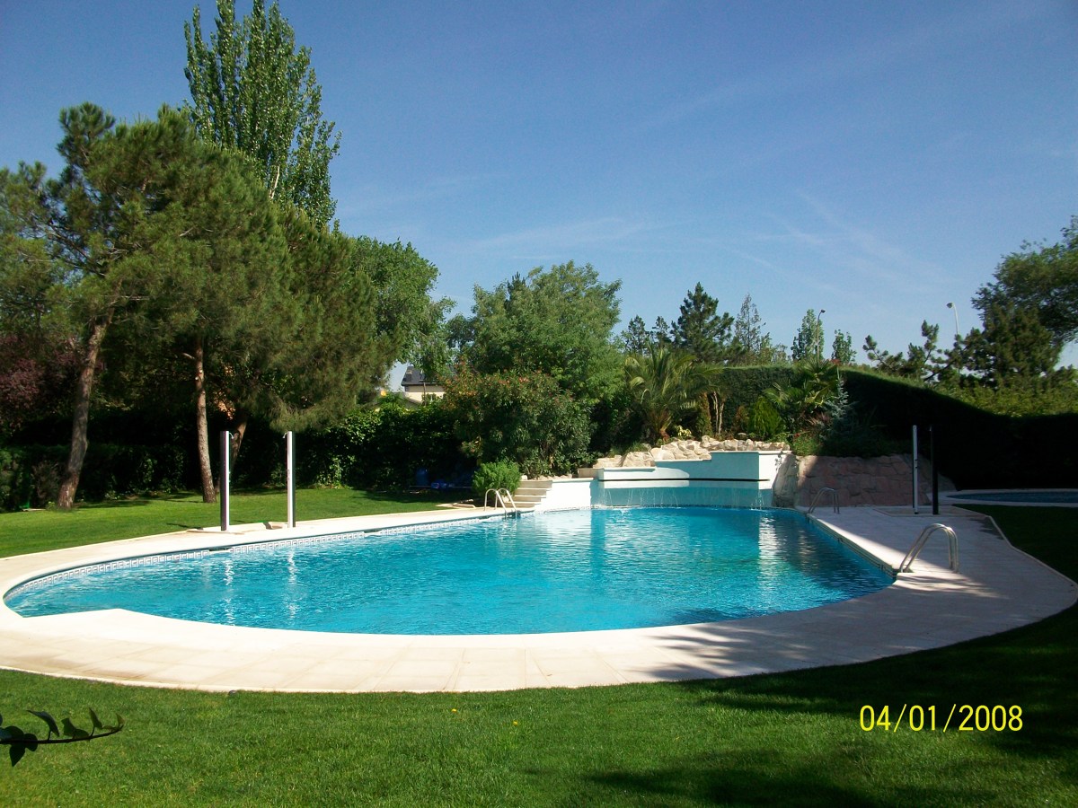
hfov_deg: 56.8
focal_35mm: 32
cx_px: 539
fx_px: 997
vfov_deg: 44.2
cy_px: 404
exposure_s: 1/320
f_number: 5.5
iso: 64
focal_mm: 5.7
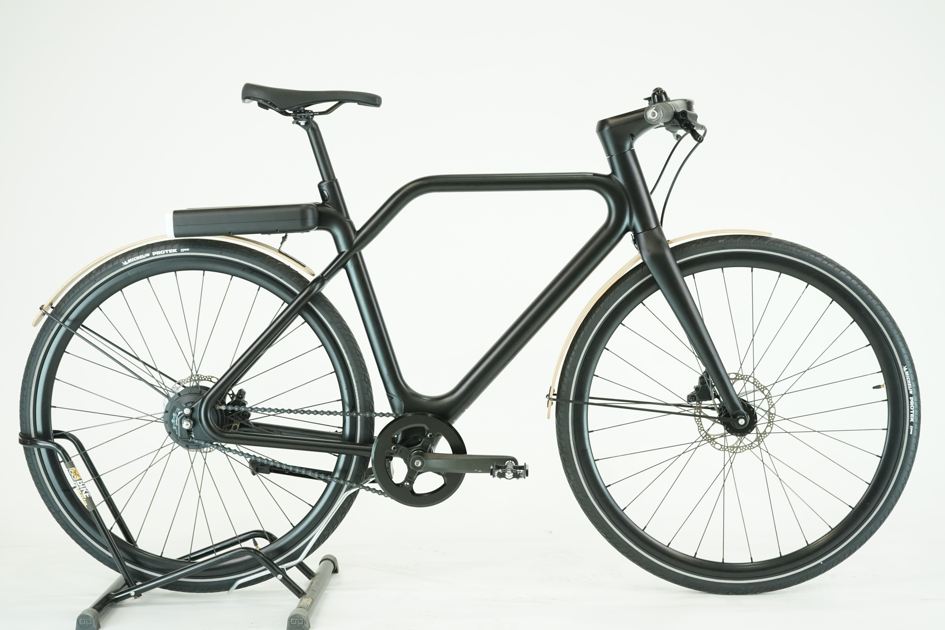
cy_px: 315
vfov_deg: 23.4
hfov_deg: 34.5
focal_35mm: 58
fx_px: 1522
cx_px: 472
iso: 1600
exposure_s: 1/200
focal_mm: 58
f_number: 5
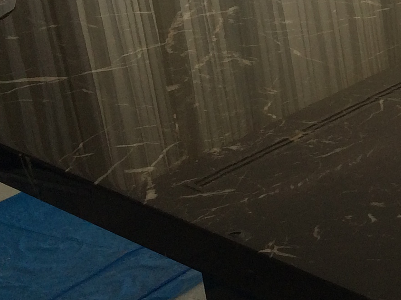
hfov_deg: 17.1
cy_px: 65
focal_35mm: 107
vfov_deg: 13.8
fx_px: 1239
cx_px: 545
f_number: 2.2
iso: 32
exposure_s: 1/500
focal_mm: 4.15
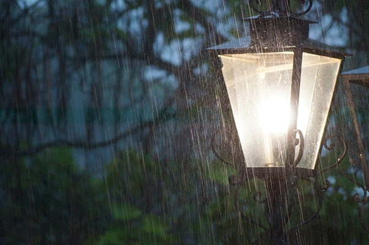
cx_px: 184
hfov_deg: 8.6
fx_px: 2457
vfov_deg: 5.7
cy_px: 122
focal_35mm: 240
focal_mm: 160
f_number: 5
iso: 3200
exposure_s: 1/100
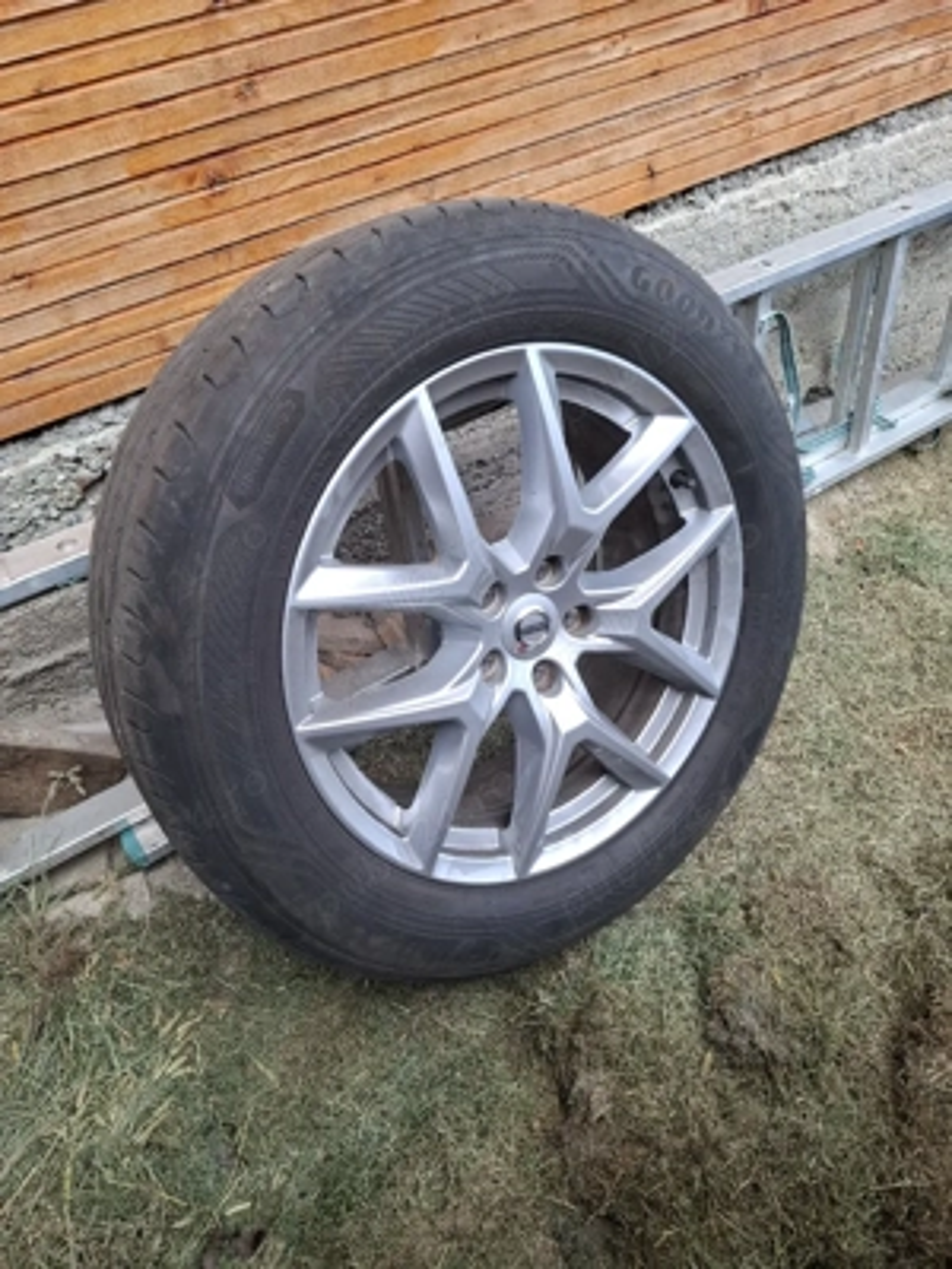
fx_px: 843
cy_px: 634
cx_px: 476
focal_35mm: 23
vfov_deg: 73.9
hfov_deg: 58.9
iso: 50
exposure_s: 1/189
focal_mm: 5.54
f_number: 1.8
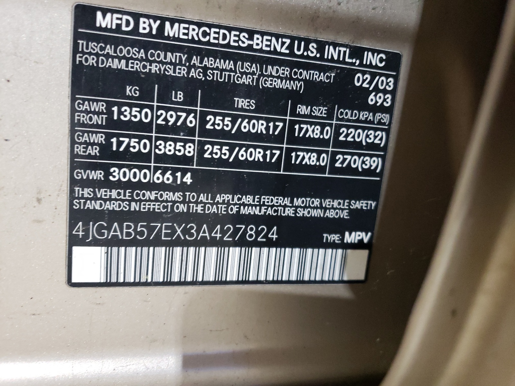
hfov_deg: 67.3
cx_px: 258
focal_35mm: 26
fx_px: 387
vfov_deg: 53.1
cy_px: 193
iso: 392
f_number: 1.5
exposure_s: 1/24
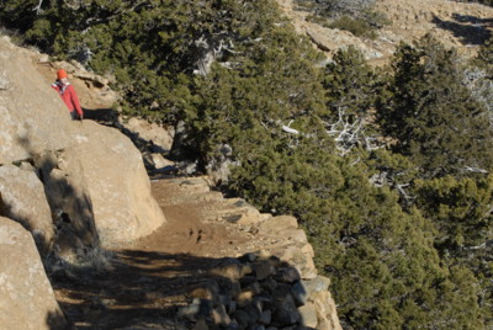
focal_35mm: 105
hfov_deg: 19.4
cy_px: 165
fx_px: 1440
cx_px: 246
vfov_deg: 13.1
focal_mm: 70
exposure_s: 1/125
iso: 100
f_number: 9
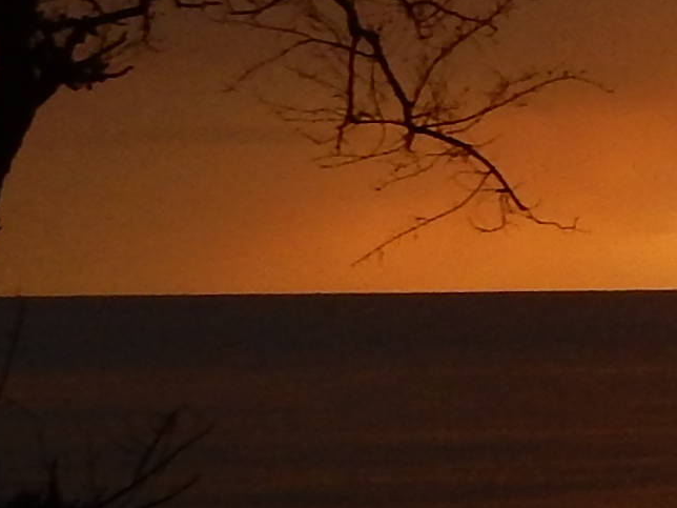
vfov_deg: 8.3
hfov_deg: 9.3
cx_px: 1854
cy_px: 14
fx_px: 3501
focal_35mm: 179
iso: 125
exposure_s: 1/400
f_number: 3.7
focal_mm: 4.5
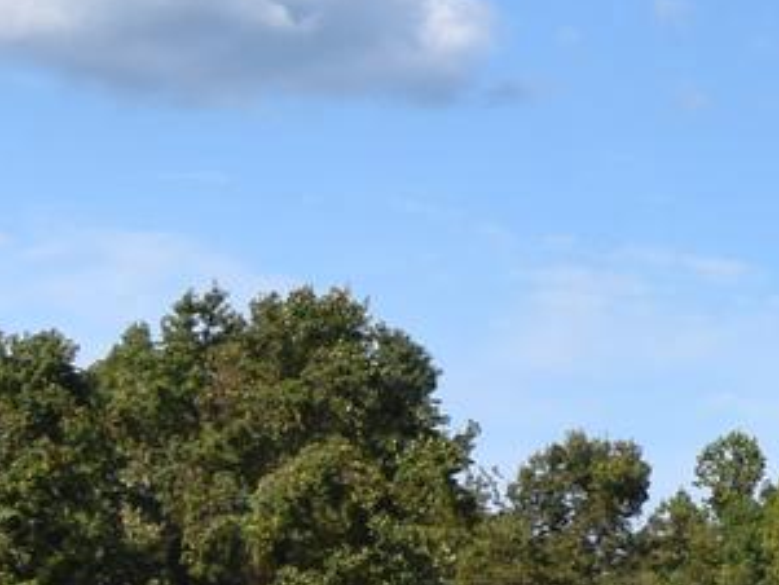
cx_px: 1856
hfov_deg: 10.8
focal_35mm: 157
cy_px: 426
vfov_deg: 9.4
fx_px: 3535
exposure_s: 1/400
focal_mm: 16
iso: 200
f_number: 10
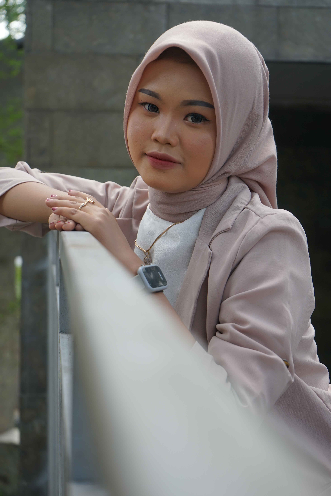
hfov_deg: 18.9
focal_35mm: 72
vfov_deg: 28.1
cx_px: 161
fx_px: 993
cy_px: 241
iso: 200
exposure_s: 1/80
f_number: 5.6
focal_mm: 69
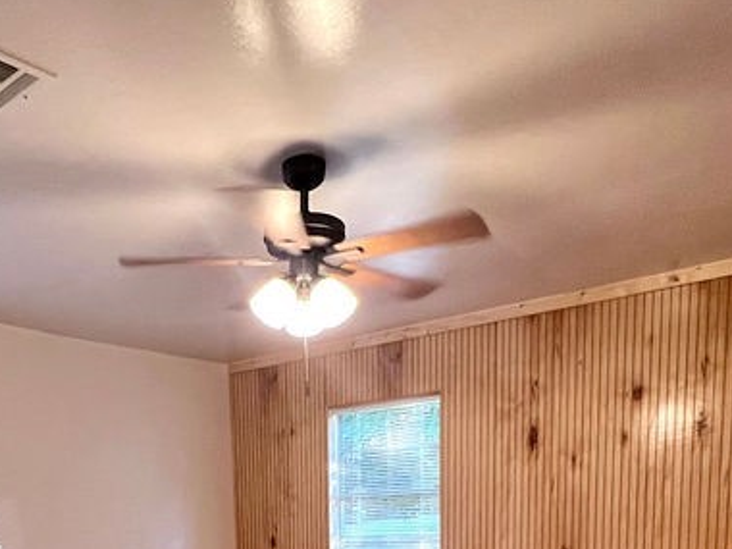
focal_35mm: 35
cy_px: 636
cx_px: 264
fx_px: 740
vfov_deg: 34.0
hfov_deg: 51.9
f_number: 1.8
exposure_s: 1/60
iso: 200
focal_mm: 1.57
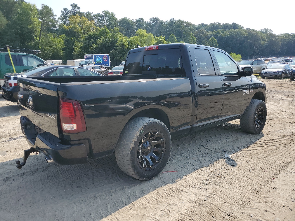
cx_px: 148
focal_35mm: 26
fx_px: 222
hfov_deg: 67.3
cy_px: 110
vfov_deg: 53.1
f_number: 1.5
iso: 50
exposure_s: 1/3333
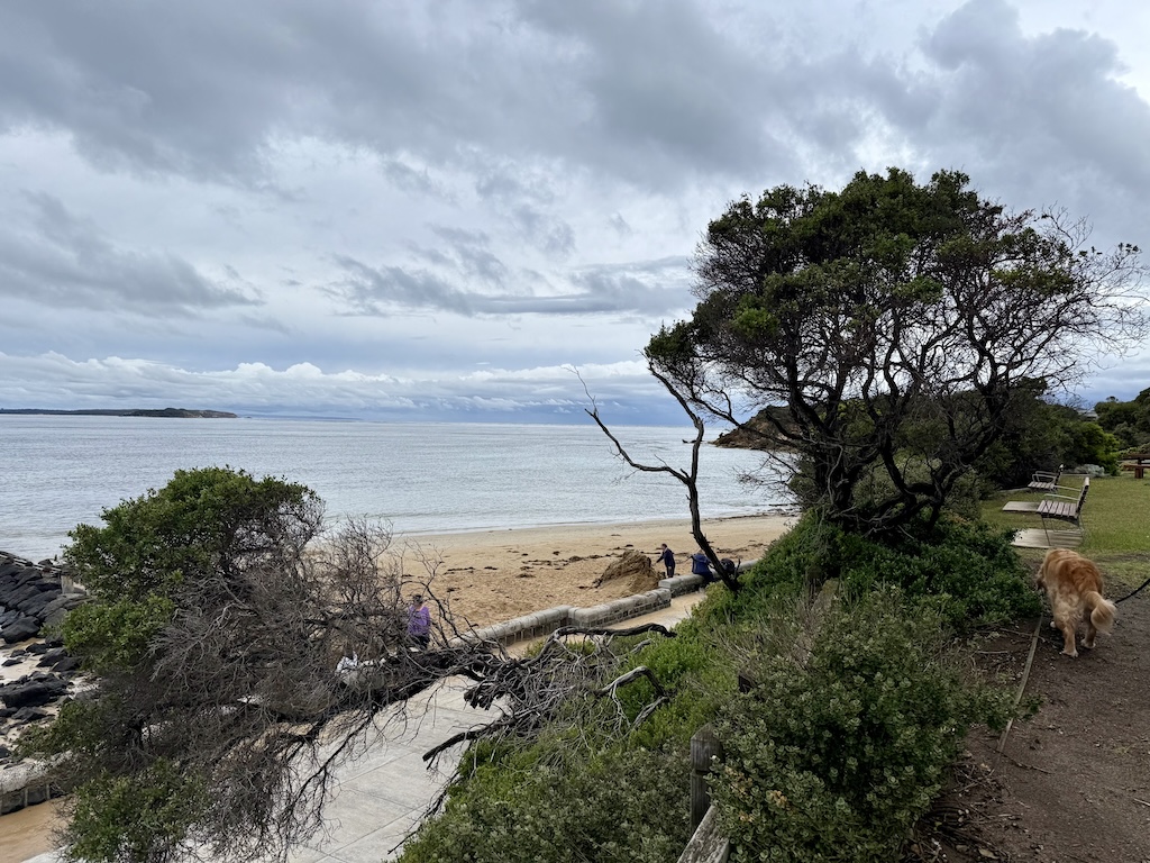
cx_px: 575
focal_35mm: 24
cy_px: 432
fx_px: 797
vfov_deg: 56.8
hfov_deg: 71.6
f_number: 1.78
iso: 80
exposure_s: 1/5714
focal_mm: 6.76
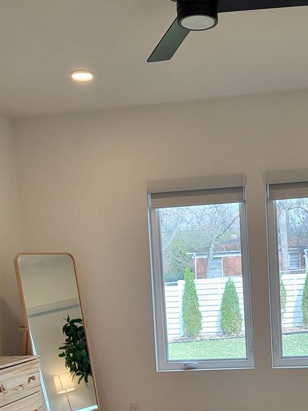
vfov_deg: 34.9
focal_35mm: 53
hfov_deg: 27.3
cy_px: 334
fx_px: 629
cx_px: 216
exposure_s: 1/120
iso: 100
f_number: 1.8
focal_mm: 5.4
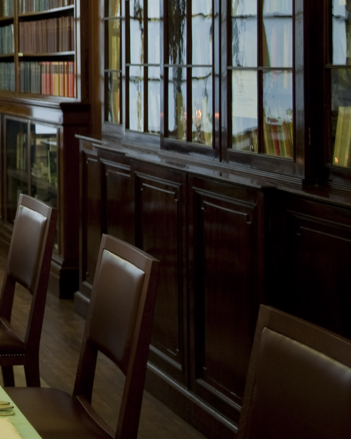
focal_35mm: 76
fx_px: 987
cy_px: 108
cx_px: -252
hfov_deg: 17.1
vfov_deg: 24.8
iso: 400
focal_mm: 28
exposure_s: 1/20
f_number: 2.8
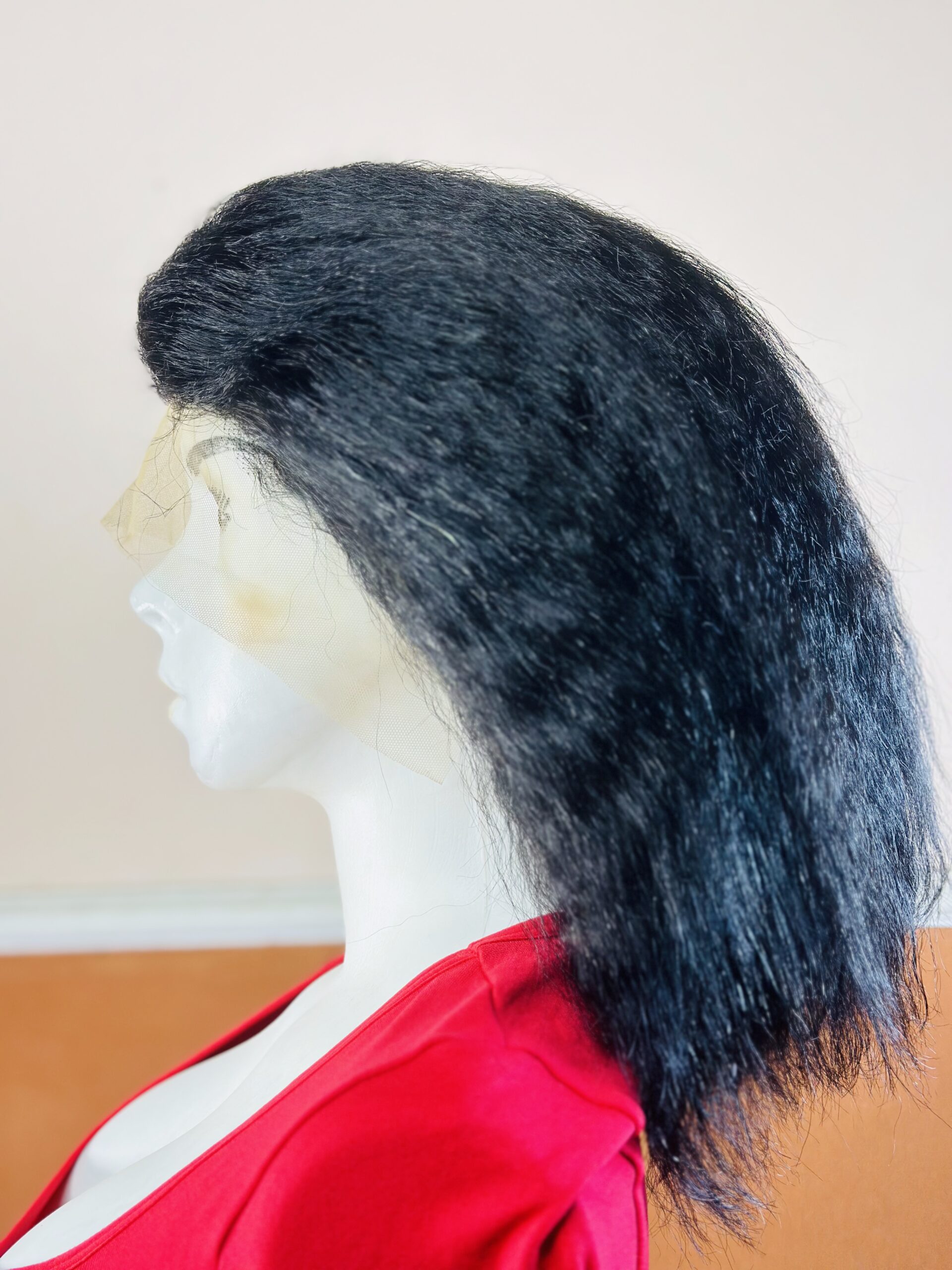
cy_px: 635
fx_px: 1760
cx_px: 476
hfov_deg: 30.3
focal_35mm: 48
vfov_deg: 39.7
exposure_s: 1/121
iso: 80
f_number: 1.78
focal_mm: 6.86
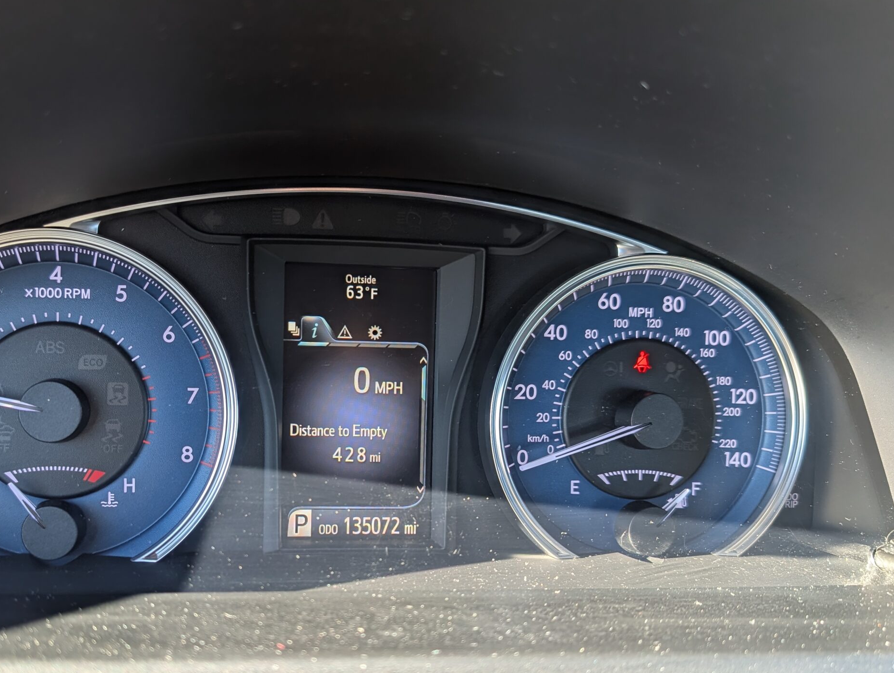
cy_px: 411
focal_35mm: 33
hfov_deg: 54.7
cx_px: 343
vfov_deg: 42.8
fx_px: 853
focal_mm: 6.9
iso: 21
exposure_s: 1/23.8
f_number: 1.68
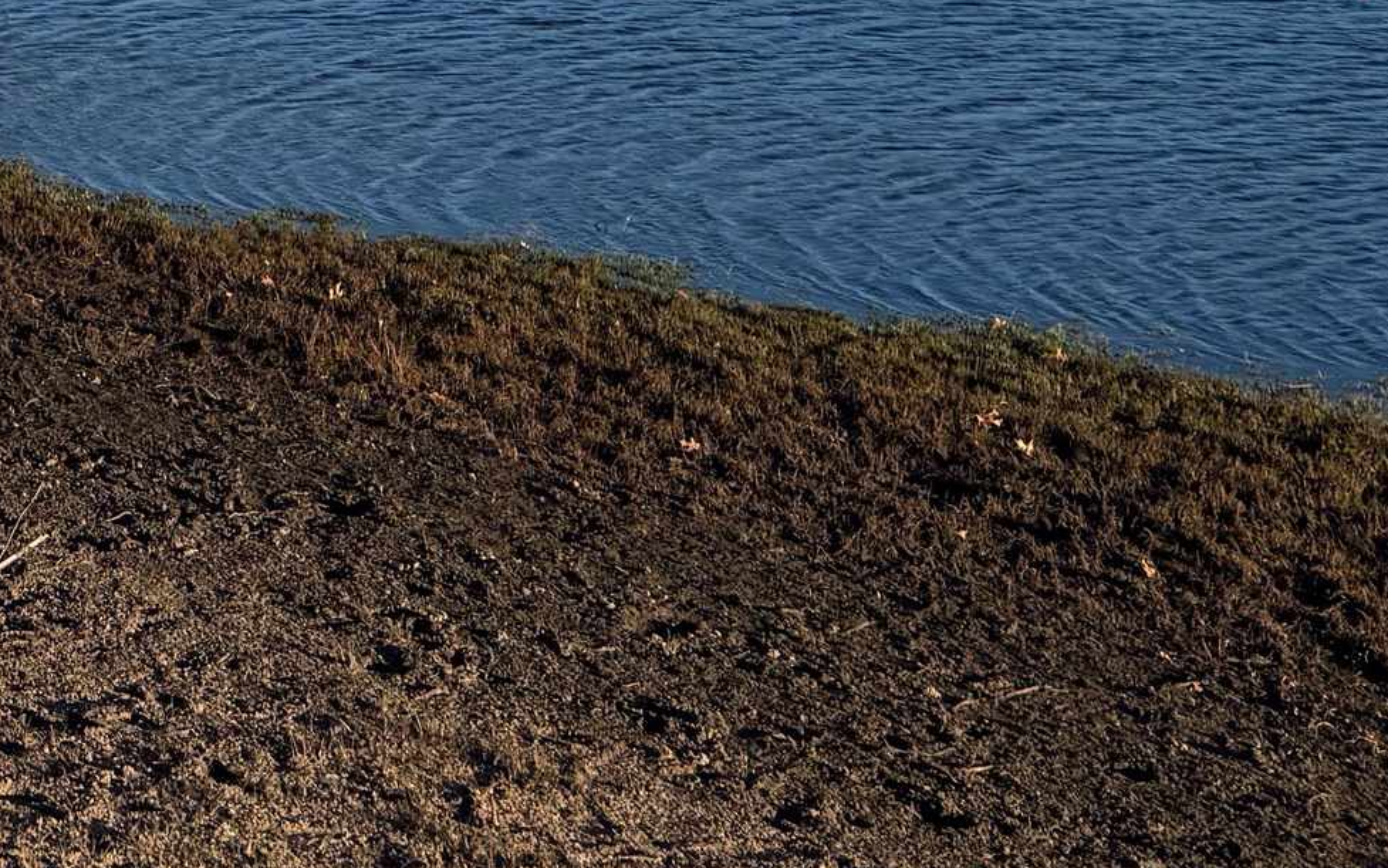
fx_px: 3027
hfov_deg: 22.1
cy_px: -644
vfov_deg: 14.5
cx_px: -602
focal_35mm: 80
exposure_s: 1/4310
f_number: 1.78
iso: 80
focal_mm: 6.76
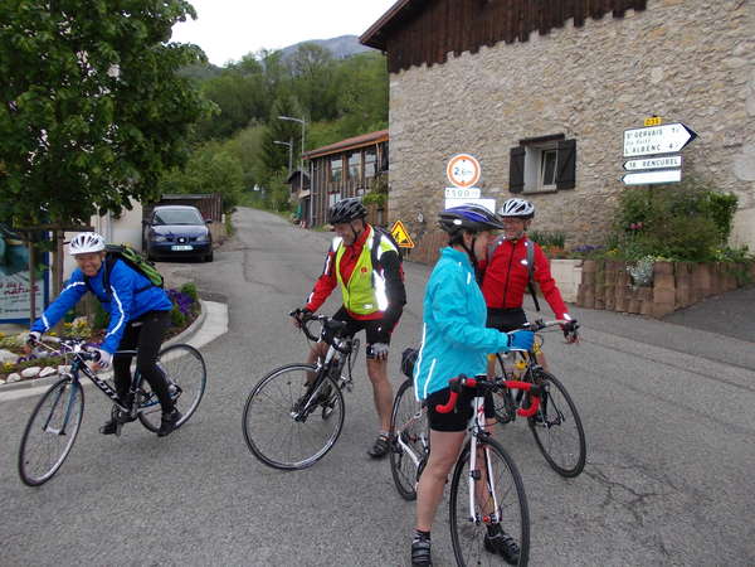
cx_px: 378
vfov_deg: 49.7
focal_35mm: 28
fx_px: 611
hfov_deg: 63.4
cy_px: 284
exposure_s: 1/400
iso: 80
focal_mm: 4
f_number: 2.7
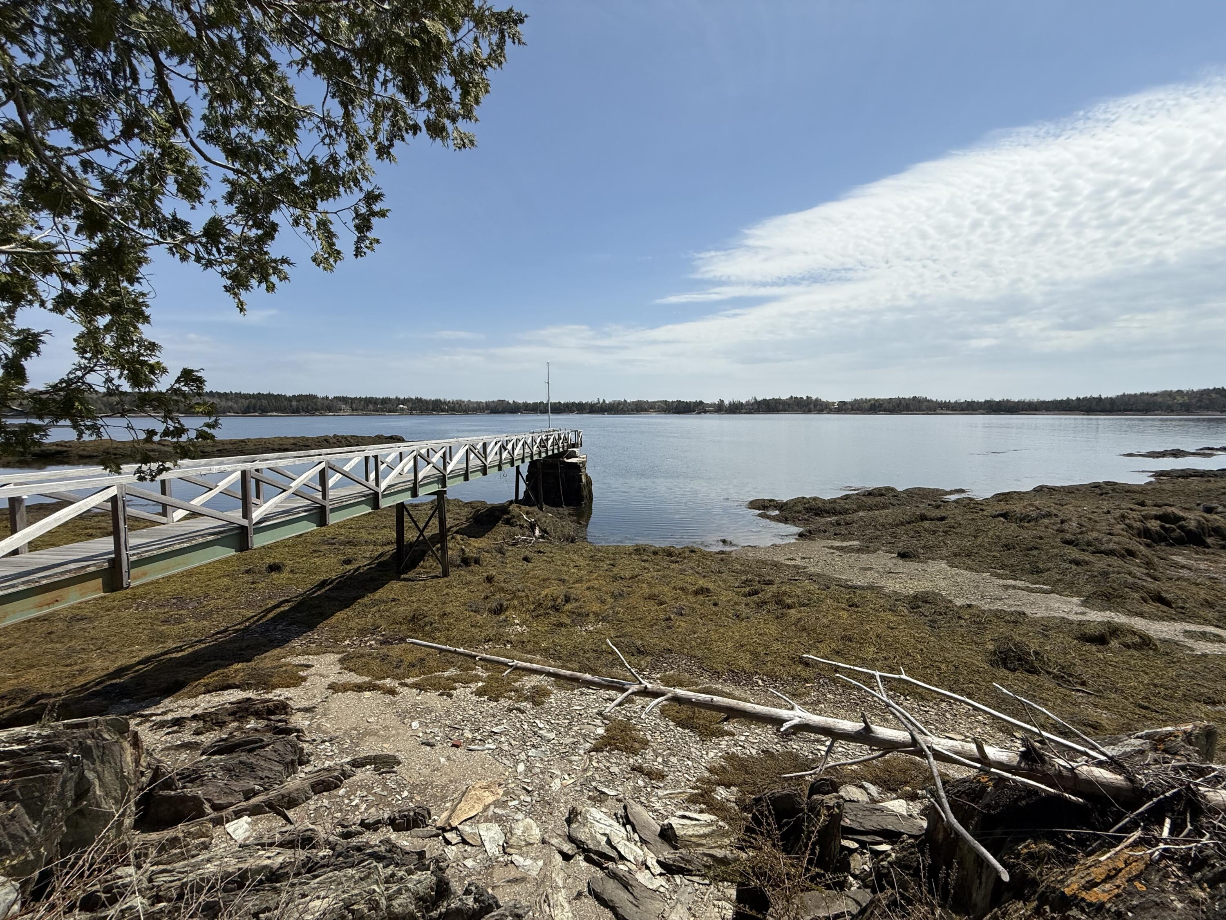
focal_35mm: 14
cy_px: 460
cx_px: 613
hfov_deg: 102.1
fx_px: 496
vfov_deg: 85.7
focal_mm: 2.22
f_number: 2.2
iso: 50
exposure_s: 1/4425
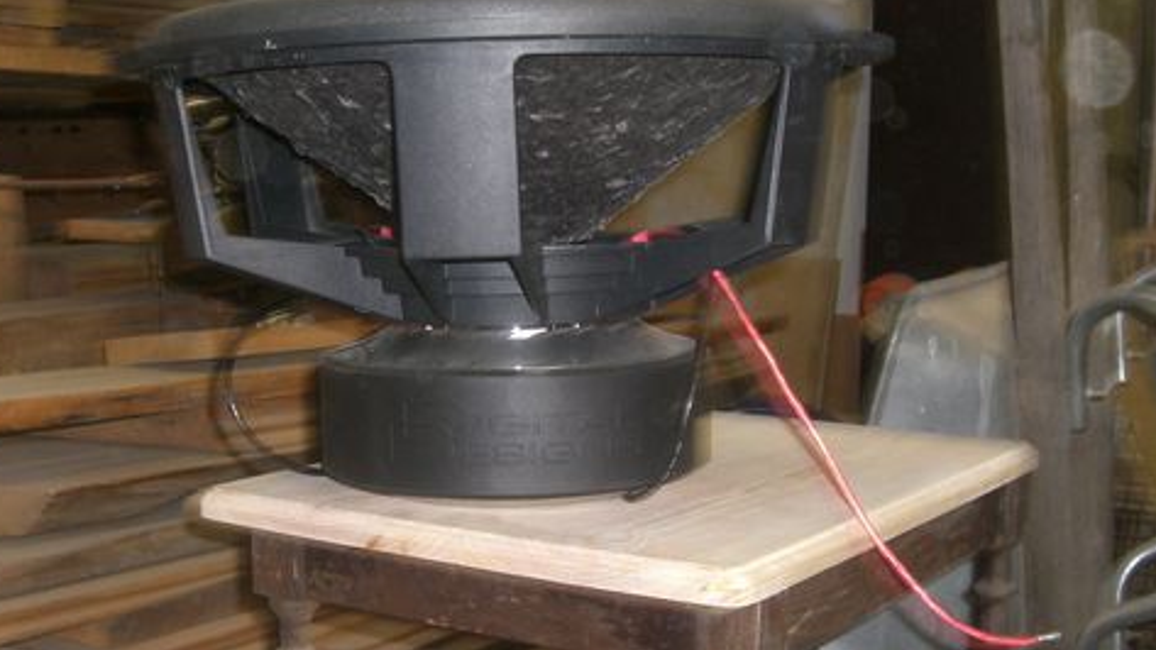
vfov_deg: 21.4
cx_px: 589
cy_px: 379
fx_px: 1716
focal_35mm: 56
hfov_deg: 37.2
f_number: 2.7
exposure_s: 1/60
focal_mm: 6.2
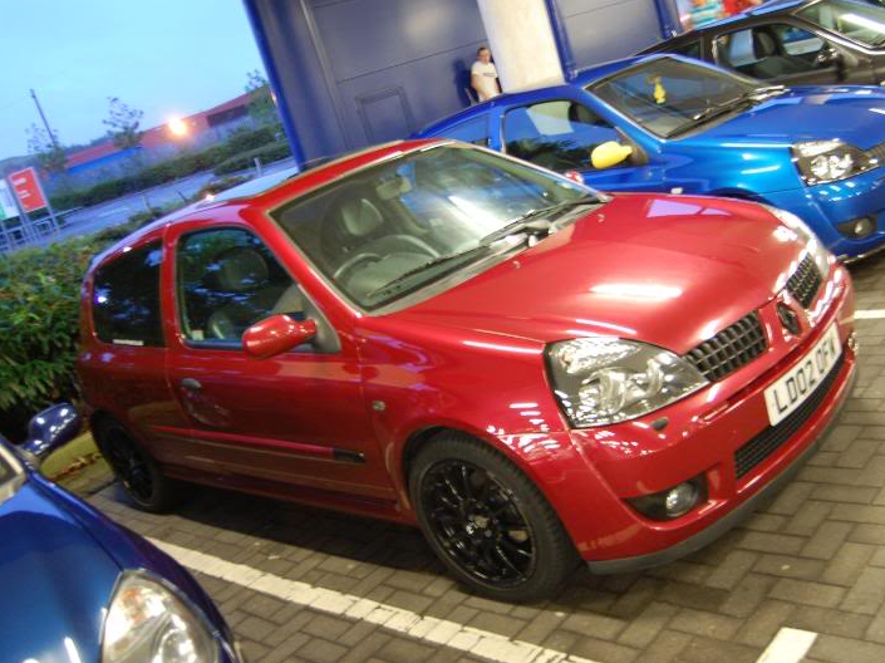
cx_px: 456
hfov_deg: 51.4
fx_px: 920
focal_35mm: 36
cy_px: 332
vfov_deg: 39.6
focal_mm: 22
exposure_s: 1/5
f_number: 3.8
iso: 800
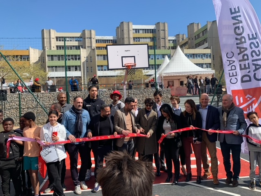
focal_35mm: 26
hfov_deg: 67.3
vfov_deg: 53.1
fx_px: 196
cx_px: 130
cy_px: 98
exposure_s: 1/1689
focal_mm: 4.25
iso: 25
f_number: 1.8
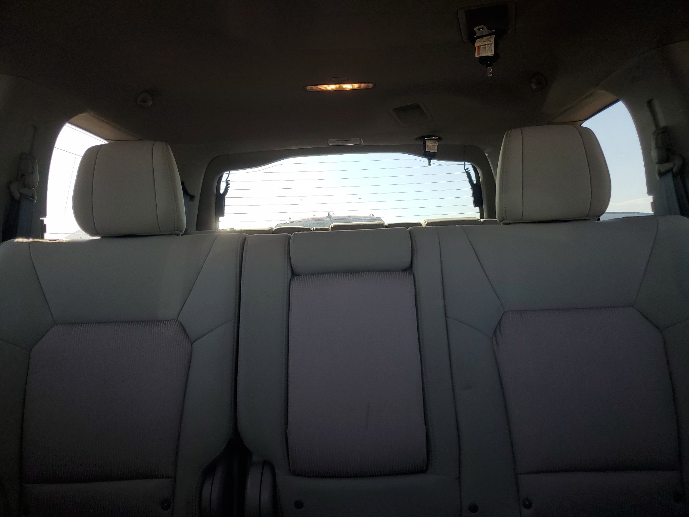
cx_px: 344
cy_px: 258
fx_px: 518
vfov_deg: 53.1
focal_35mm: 26
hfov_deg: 67.3
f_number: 1.5
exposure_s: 1/476
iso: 50
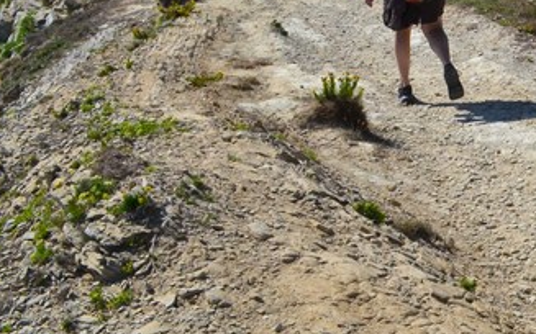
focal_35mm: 101
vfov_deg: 12.2
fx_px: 1475
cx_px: 880
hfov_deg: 17.7
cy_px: -206
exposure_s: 1/500
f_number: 11
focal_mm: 18
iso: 400
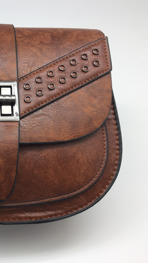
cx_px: 2
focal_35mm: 46
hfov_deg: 24.8
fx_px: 321
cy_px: 132
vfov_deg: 44.6
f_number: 2.4
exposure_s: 1/50
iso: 25
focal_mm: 3.3
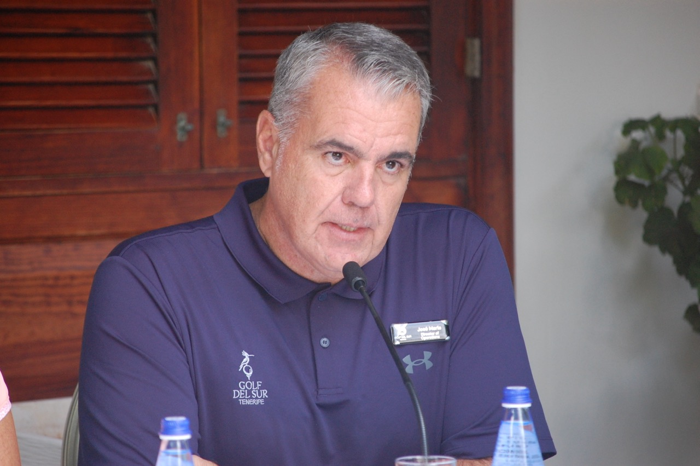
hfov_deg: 10.2
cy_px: 233
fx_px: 3934
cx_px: 350
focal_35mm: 202
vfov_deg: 6.8
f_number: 5
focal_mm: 135
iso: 800
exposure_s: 1/80
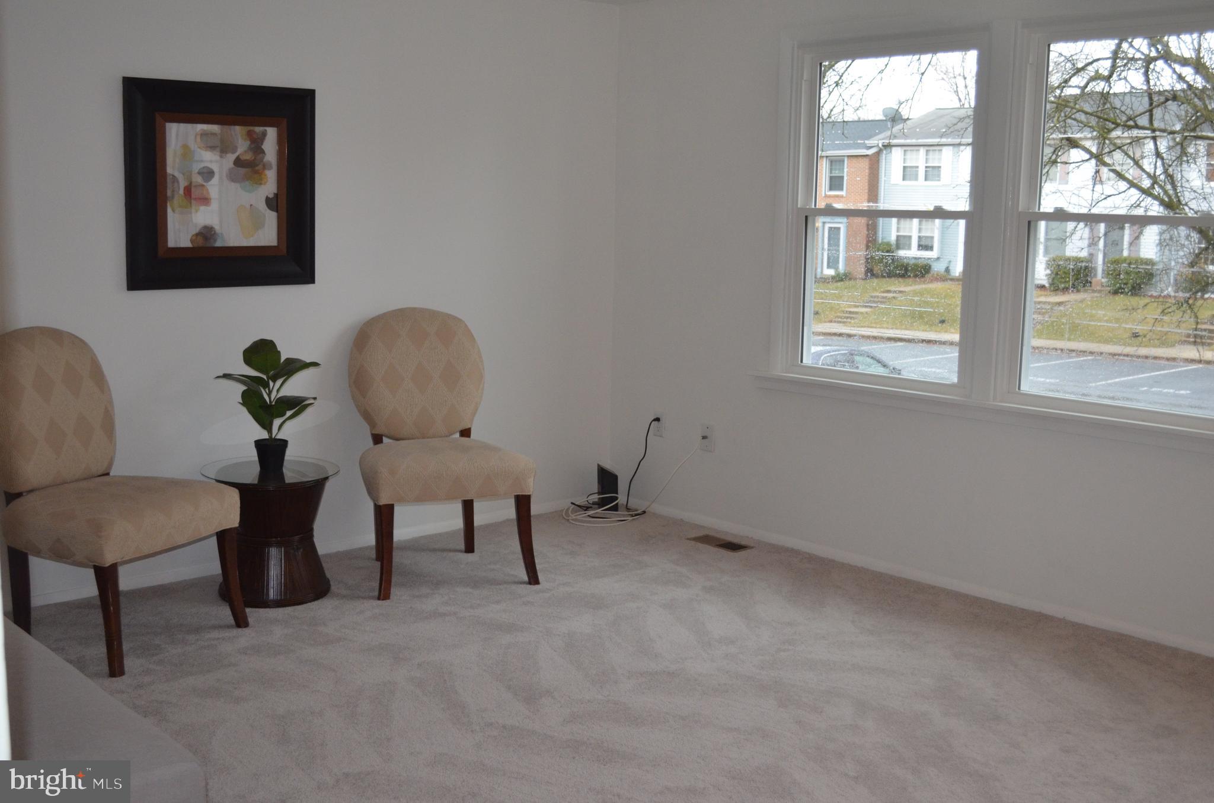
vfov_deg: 34.1
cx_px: 607
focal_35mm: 39
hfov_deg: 49.6
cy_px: 402
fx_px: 1312
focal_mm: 26
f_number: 4.2
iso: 1100
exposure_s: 1/60
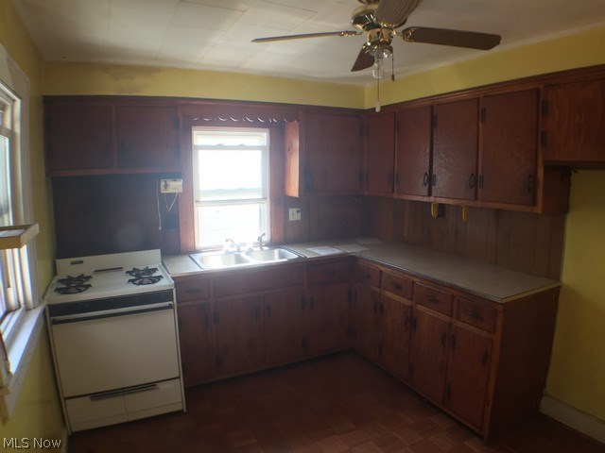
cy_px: 226
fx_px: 507
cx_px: 302
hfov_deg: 61.7
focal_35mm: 29
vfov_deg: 48.2
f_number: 2.2
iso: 32
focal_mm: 4.15
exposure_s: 1/40
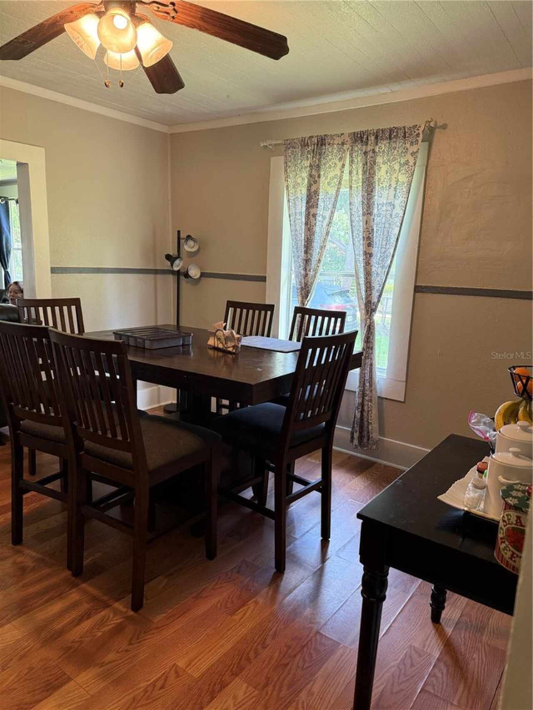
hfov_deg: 56.8
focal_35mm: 24
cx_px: 266
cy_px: 355
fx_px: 493
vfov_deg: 71.6
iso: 320
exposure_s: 1/120
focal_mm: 6.76
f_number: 1.78
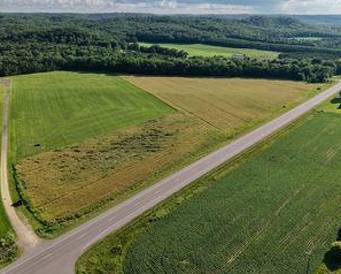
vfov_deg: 43.3
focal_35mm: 34
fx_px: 343
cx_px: 152
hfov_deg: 52.7
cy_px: 118
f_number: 1.8
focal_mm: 8.67
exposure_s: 1/640
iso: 300
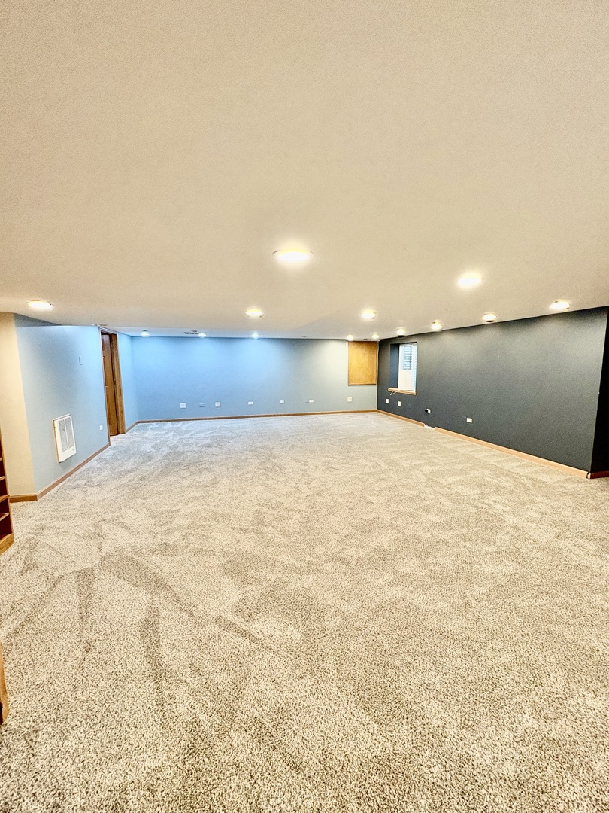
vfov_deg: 102.1
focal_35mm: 14
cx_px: 304
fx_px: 328
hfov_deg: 85.7
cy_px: 406
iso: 320
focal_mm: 2.22
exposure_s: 1/60
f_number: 2.2
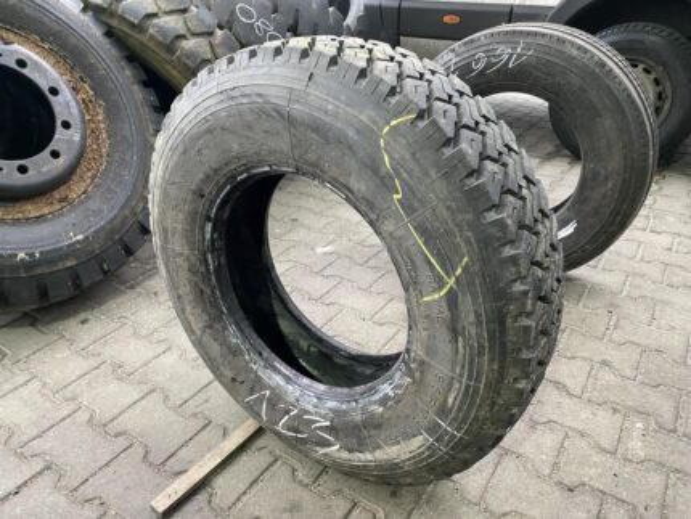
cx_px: 346
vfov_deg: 53.1
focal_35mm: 26
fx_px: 519
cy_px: 260
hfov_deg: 67.3
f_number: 1.8
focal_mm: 4.25
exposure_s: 1/50
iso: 500
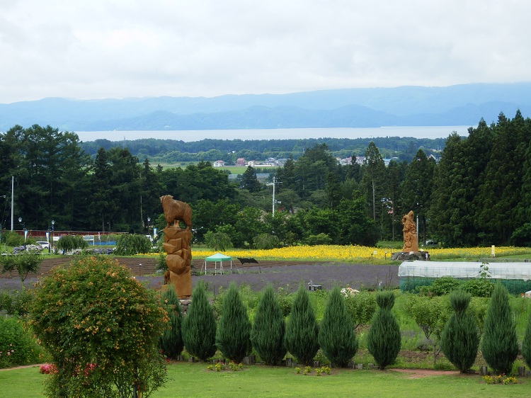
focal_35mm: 116
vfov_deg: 12.8
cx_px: 266
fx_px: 1779
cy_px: 199
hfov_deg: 17.0
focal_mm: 20.9
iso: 80
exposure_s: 1/200
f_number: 5.2
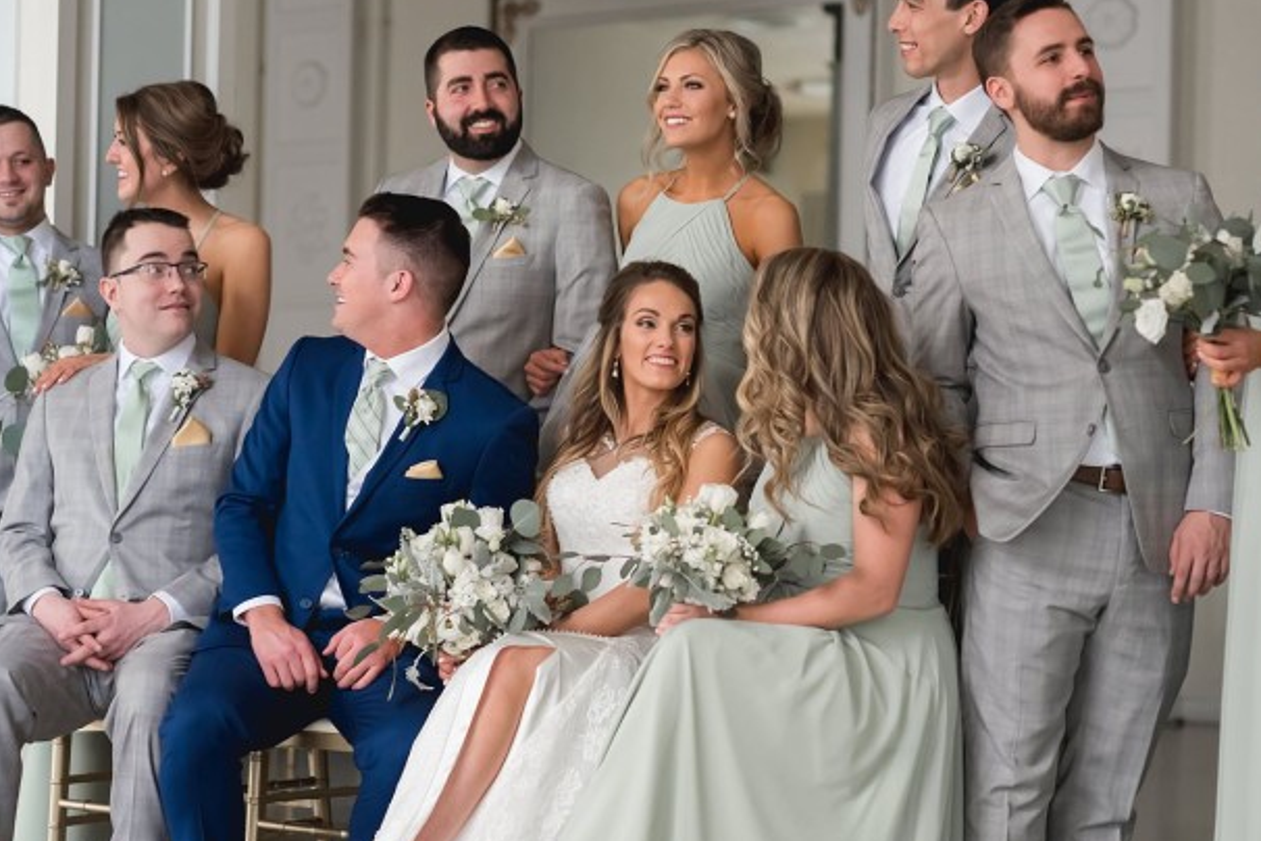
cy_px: 478
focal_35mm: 80
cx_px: 635
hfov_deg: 25.4
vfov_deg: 17.1
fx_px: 2802
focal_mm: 50
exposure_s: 1/400
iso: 1600
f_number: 2.2
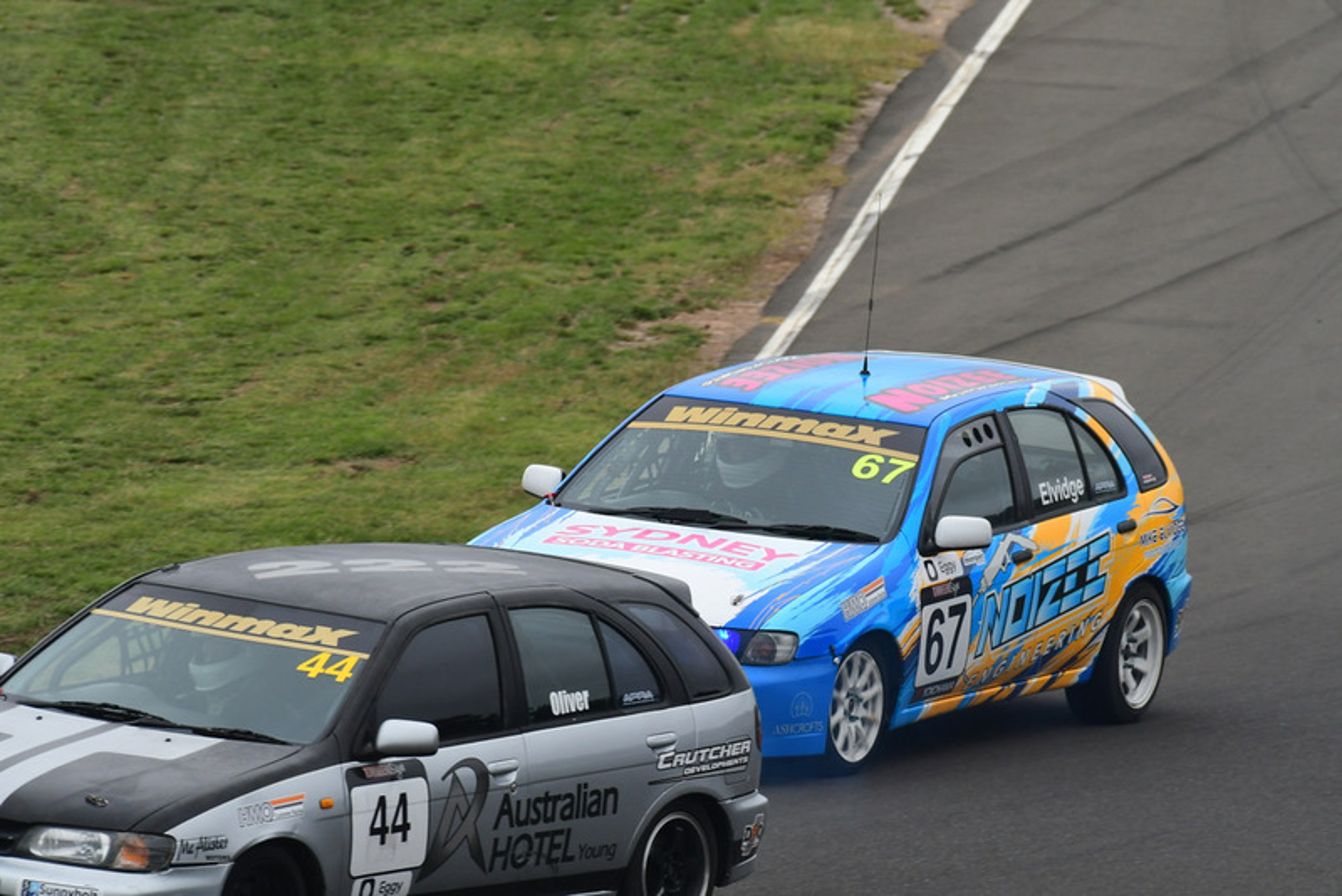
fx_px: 27967
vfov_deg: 1.8
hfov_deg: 2.7
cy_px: 448
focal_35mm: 750
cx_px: 671
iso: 640
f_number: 10
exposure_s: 1/640
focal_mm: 500
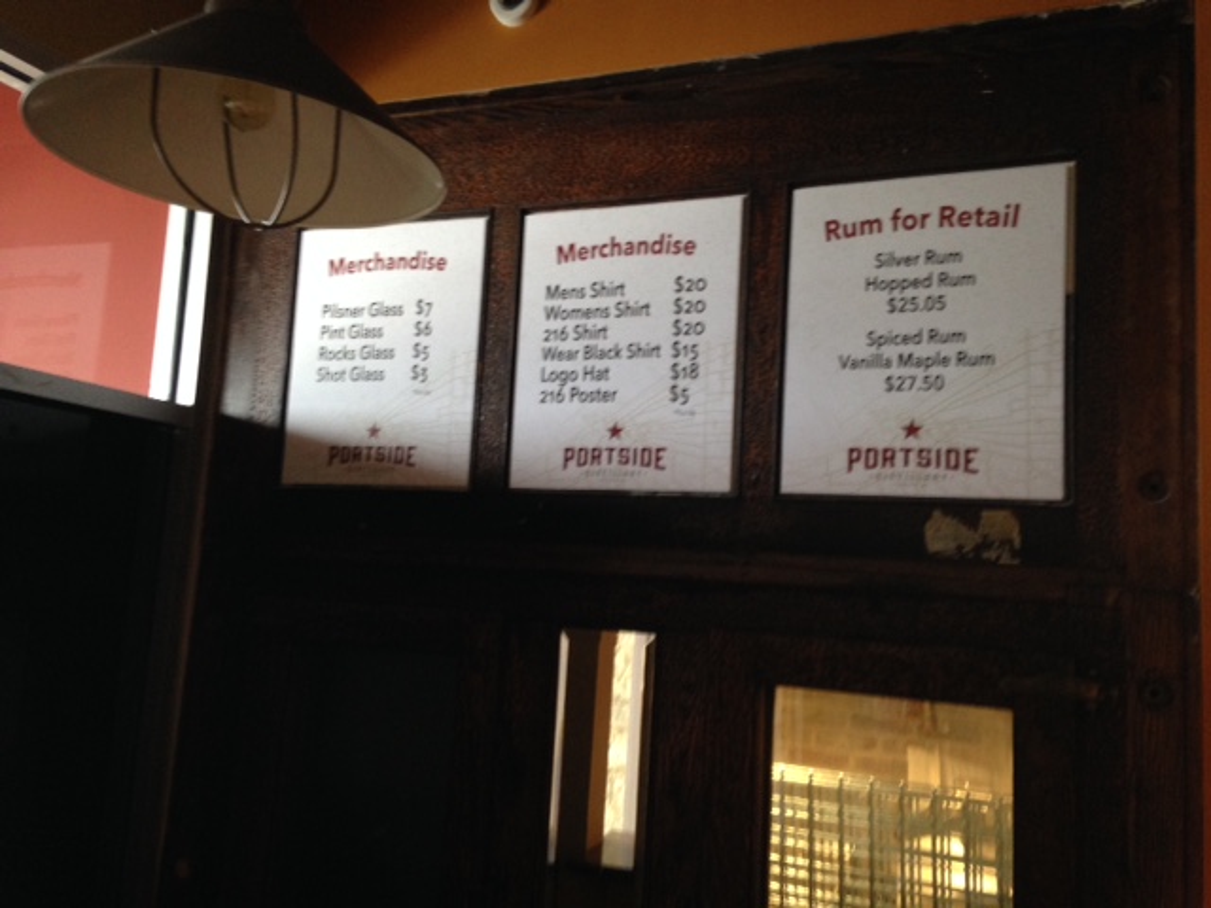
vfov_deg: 42.9
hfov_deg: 55.4
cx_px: 606
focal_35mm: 33
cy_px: 454
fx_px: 1154
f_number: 2.4
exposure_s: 1/20
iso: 160
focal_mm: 4.12
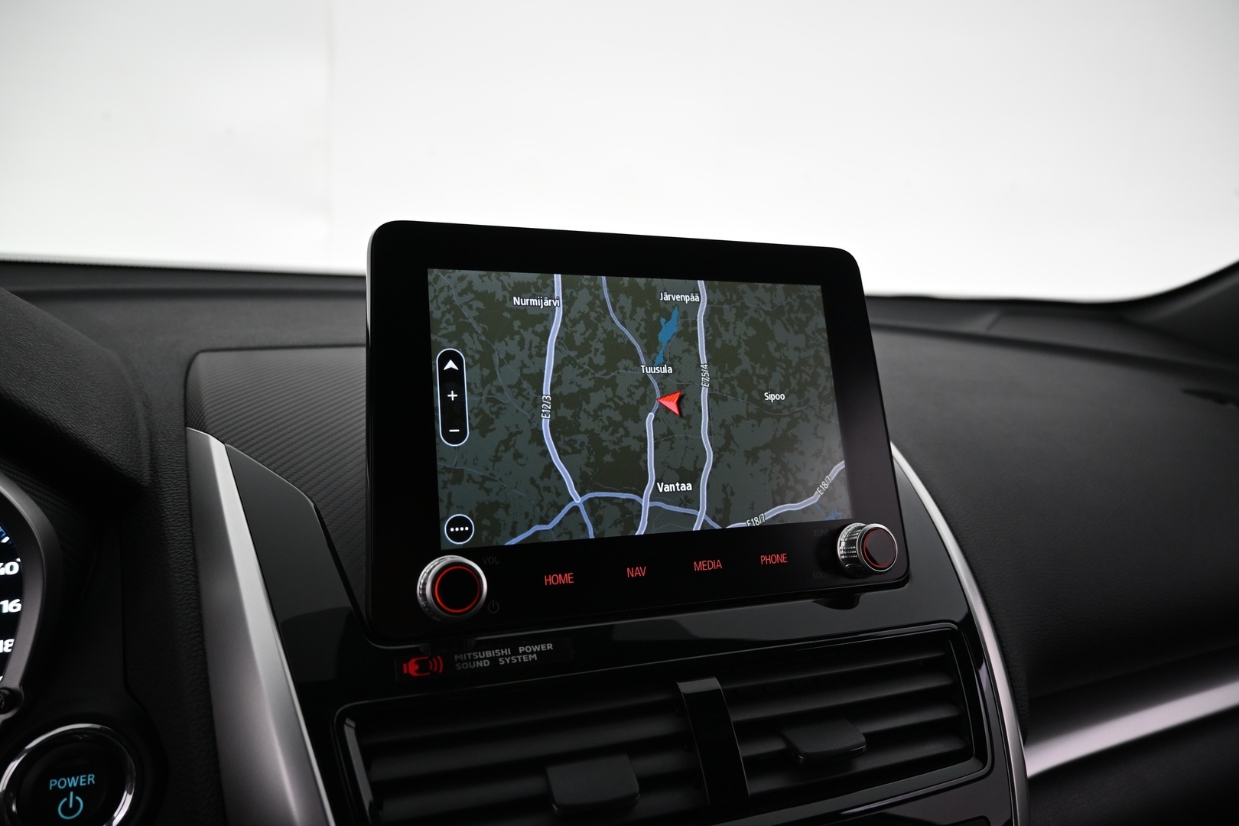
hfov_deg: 73.7
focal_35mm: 24
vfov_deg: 53.1
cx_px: 620
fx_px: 826
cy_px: 413
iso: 640
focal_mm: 16
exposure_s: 1/30
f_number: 3.5
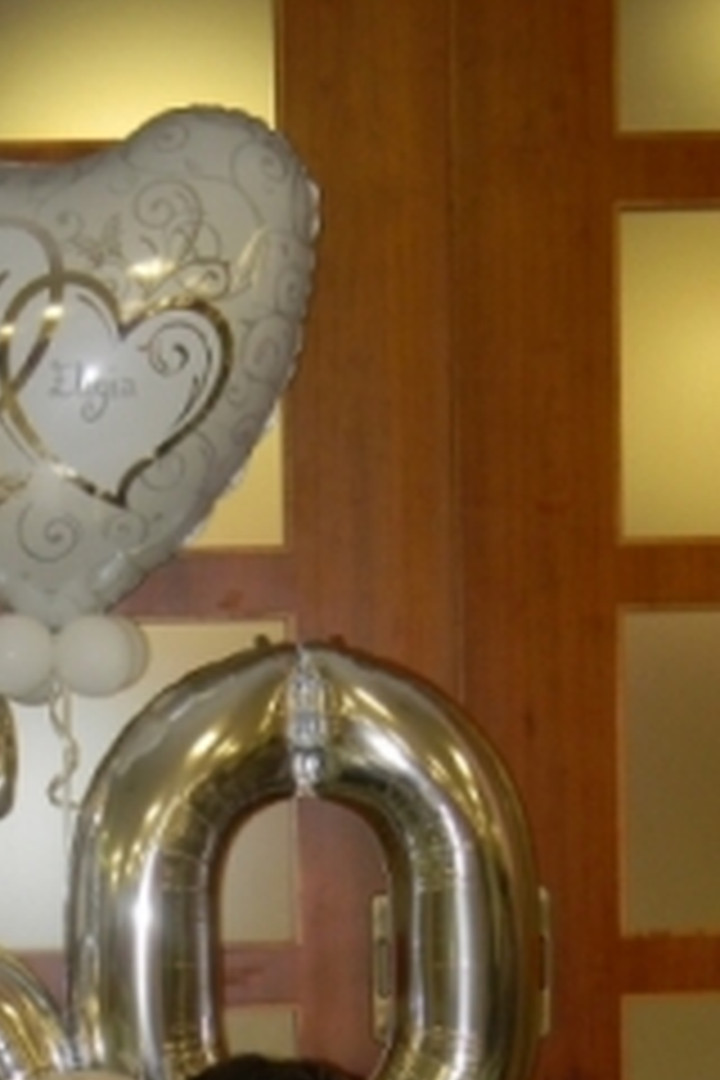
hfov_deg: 16.4
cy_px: 1044
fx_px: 2490
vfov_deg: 23.6
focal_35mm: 83
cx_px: 230
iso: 200
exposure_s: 1/30
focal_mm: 7.3
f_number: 3.8
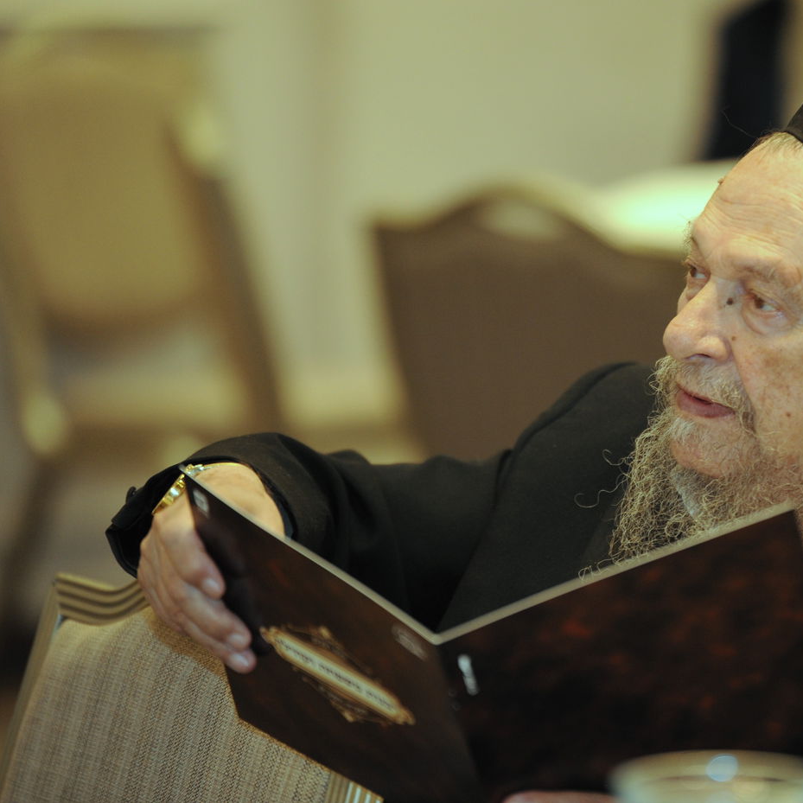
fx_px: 6719
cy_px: 402
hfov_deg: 6.8
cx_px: 577
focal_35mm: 256
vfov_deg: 6.8
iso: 1600
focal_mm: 200
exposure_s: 1/160
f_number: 2.8
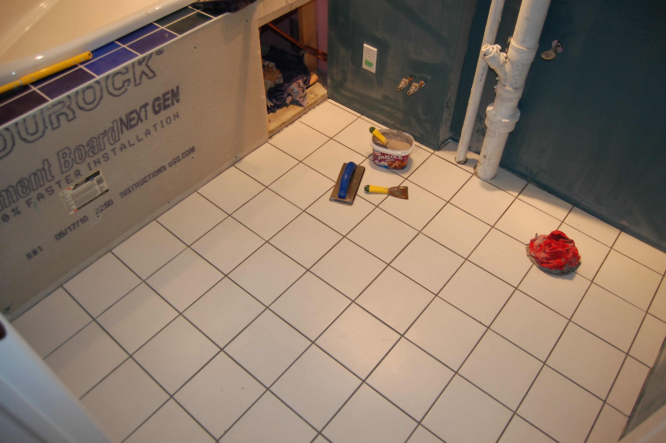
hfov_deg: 67.4
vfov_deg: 47.8
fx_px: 499
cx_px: 333
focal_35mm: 27
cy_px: 222
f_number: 3.5
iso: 400
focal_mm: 18
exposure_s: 1/60
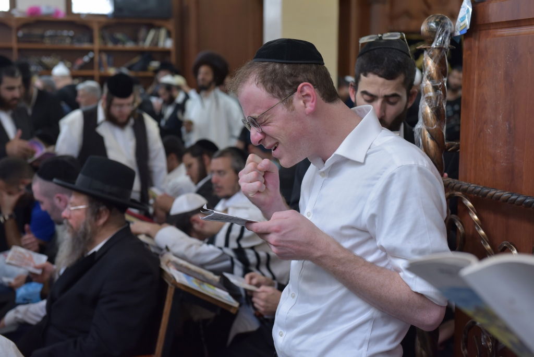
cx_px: 267
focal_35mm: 62
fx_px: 920
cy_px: 178
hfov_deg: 32.4
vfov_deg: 21.9
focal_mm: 62
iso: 1000
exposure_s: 1/250
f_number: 4.5
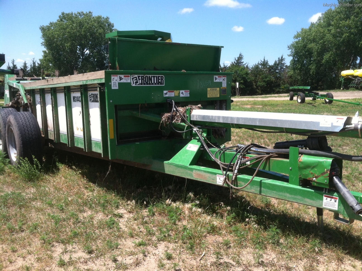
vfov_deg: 40.6
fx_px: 365
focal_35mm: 35
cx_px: 181
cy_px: 136
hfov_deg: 52.7
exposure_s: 1/732
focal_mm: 3.85
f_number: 2.8
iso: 80
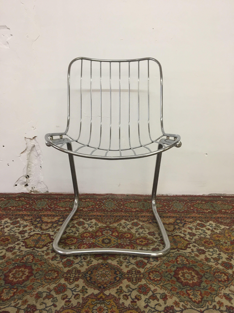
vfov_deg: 61.7
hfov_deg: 48.2
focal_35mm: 29
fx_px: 261
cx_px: 117
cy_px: 156
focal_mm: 4.15
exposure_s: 1/33
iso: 100
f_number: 2.2
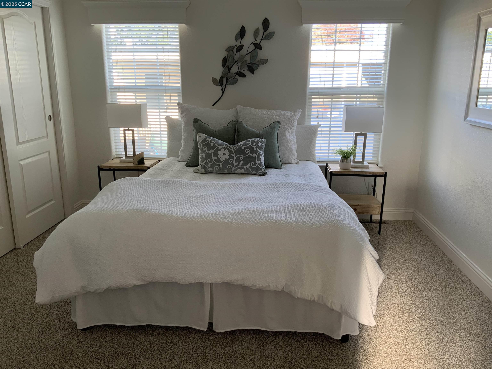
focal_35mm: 29
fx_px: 412
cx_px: 246
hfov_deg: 61.7
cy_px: 184
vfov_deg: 48.2
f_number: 1.8
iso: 40
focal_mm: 3
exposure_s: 1/60
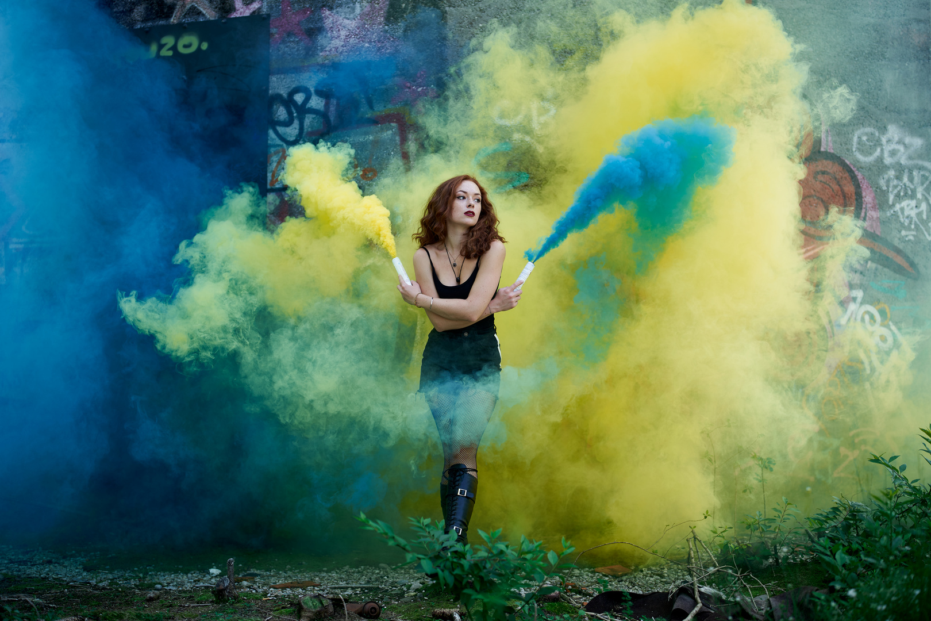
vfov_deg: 27.0
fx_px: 1293
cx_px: 466
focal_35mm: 50
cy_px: 310
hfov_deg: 39.6
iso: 100
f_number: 1.6
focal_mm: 50
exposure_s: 1/800
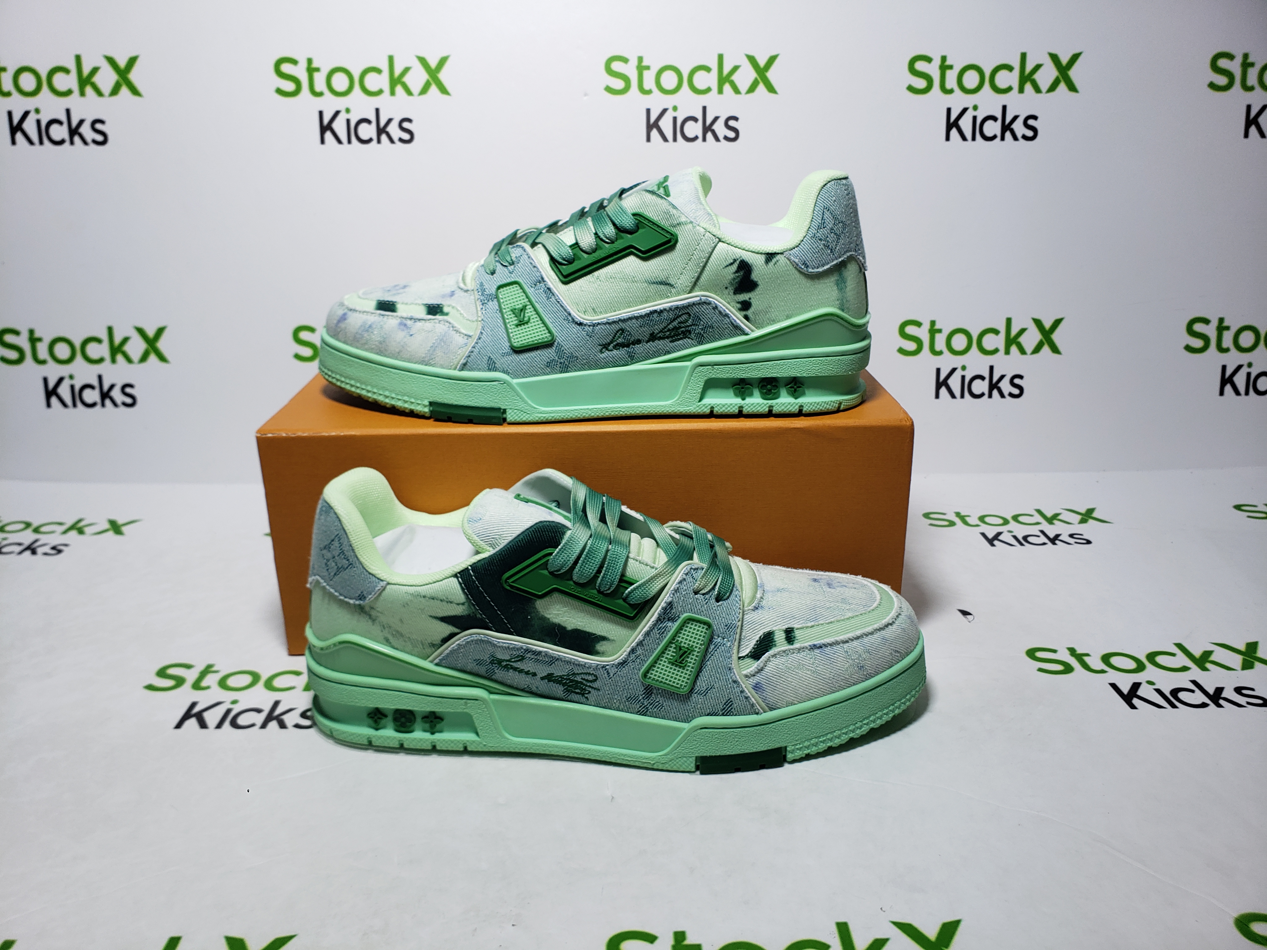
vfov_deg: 53.1
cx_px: 634
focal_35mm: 26
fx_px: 952
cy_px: 475
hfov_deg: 67.3
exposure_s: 1/225
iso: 50
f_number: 2.4
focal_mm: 4.3
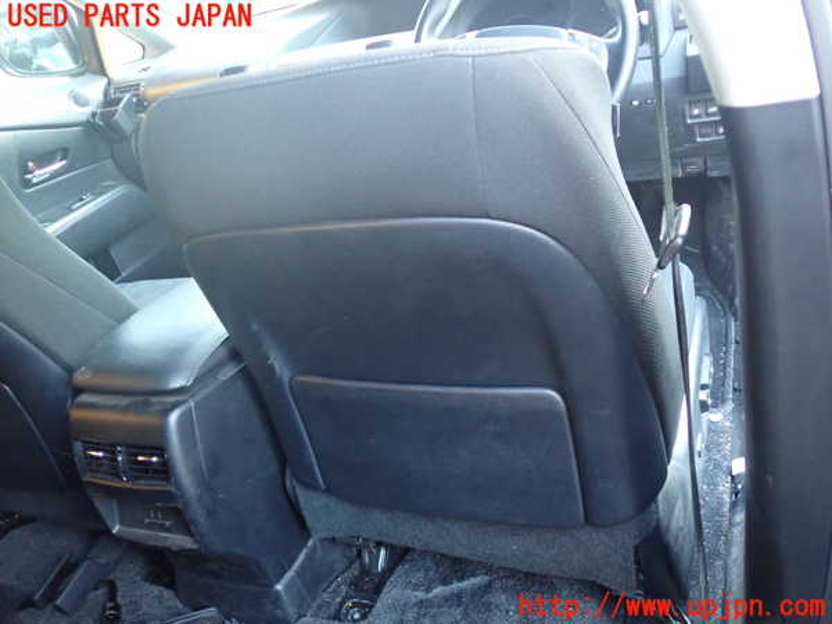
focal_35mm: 30
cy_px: 312
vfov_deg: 46.8
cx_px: 416
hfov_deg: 60.0
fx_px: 721
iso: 800
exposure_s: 1/20
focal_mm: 5.4
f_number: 2.3
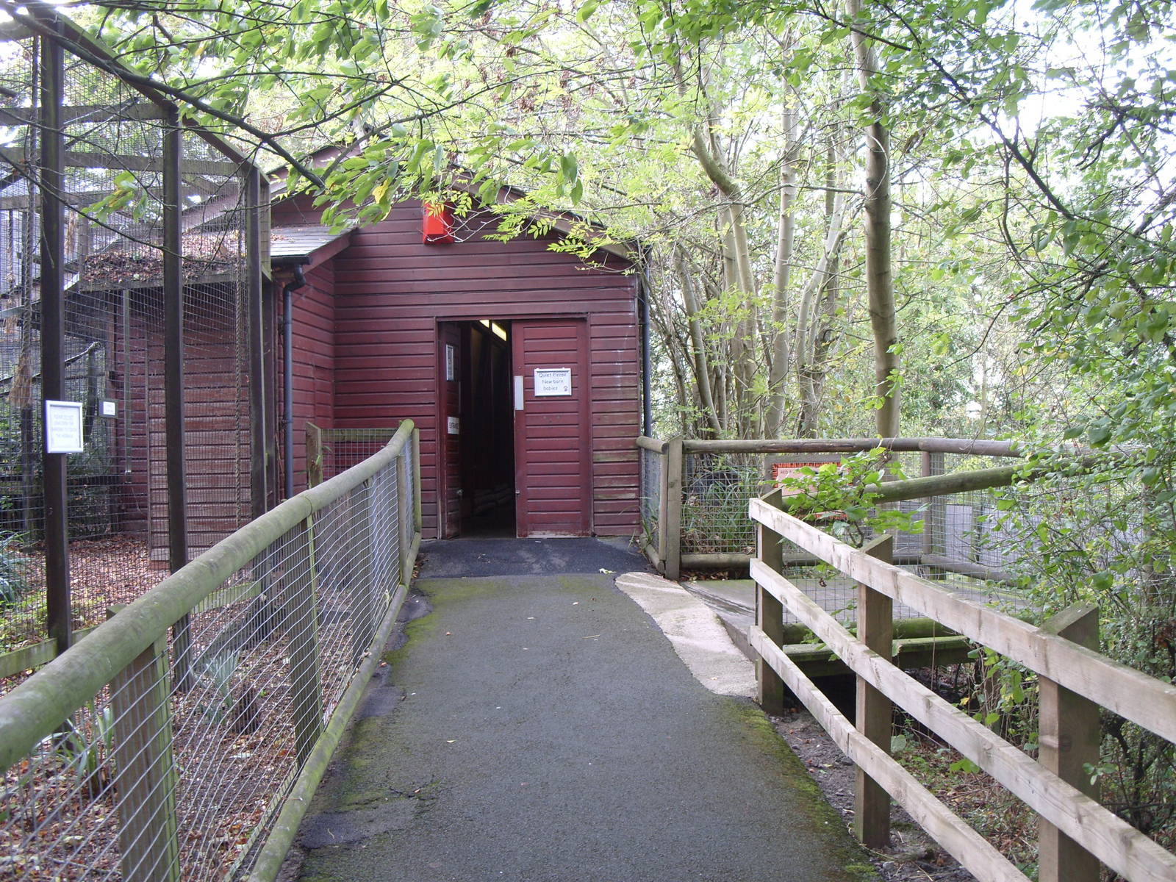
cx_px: 588
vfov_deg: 40.7
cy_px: 441
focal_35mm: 35
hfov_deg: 52.6
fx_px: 1189
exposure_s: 1/45
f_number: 2.8
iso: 100
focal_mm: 7.8
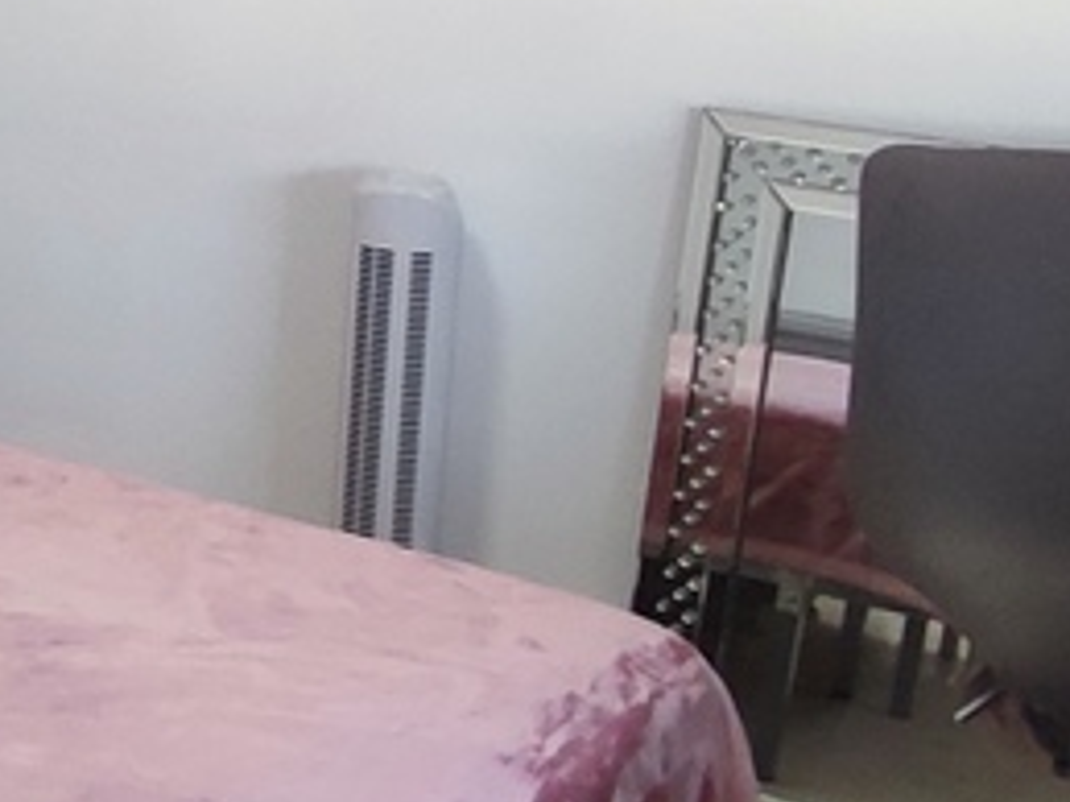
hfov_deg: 20.8
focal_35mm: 79
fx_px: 2441
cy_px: 132
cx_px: -570
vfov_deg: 18.4
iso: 211
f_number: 2.2
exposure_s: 1/50
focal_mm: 1.65
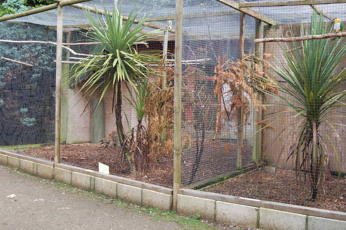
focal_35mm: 46
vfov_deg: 29.1
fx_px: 442
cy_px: 87
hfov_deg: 42.7
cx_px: 189
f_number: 5.6
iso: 400
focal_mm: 24
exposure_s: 1/125
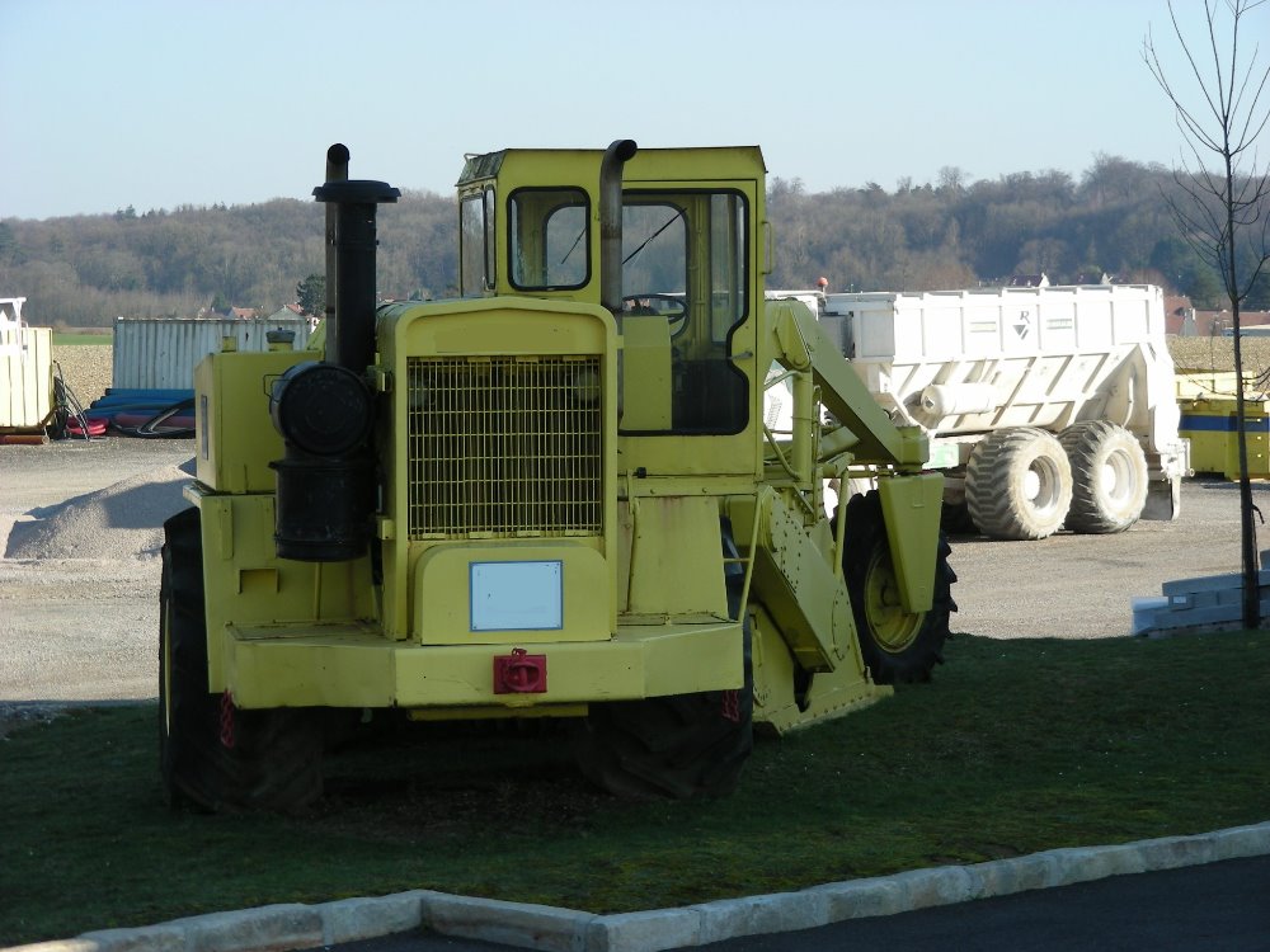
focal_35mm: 128
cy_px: 476
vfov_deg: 11.6
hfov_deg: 15.4
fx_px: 4696
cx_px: 635
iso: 50
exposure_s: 1/244
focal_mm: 21.3
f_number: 4
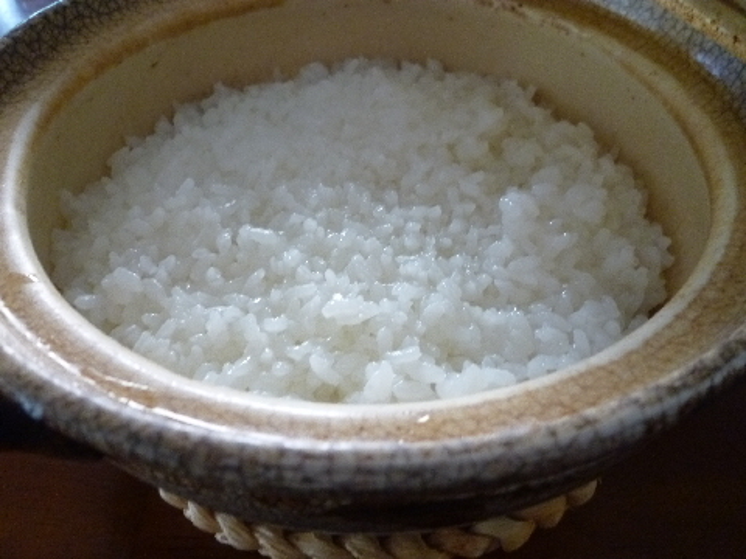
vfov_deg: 54.9
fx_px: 539
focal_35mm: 25
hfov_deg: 69.4
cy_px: 280
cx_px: 373
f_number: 2.8
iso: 400
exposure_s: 1/6
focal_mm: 4.5
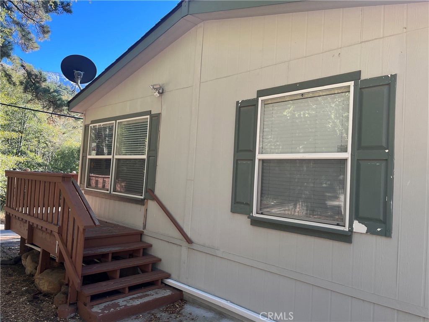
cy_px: 161
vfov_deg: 53.1
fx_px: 322
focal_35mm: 26
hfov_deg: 67.3
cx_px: 214
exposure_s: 1/354
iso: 50
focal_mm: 5.1
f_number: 1.6
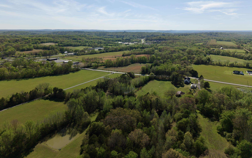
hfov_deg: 70.4
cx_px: 125
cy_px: 65
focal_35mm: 26
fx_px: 179
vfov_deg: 47.4
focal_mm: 8.67
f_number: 1.8
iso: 160
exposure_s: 1/160
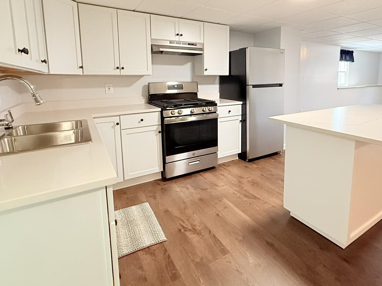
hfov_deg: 81.4
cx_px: 214
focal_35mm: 20
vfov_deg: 65.0
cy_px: 107
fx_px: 221
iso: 400
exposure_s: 1/60
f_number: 2.2
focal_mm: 2.22
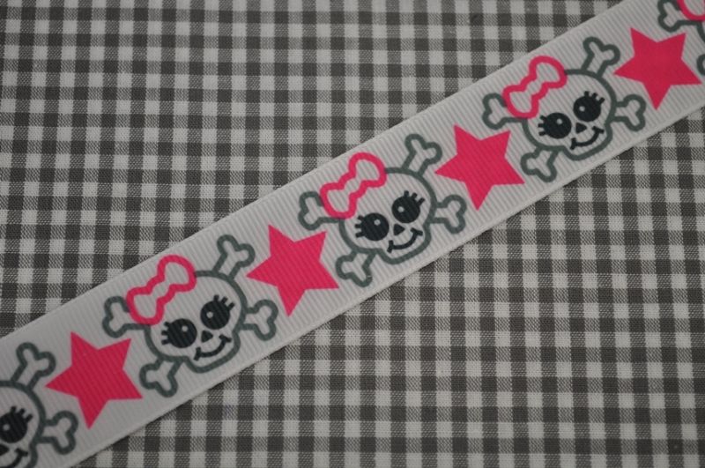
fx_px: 1349
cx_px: 352
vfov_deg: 19.7
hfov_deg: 29.3
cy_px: 234
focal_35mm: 69
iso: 450
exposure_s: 1/60
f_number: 5.3
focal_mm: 46
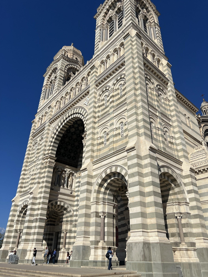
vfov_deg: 67.3
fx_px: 208
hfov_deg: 53.1
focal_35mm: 26
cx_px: 104
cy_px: 138
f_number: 1.5
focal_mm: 5.7
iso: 50
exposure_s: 1/11364
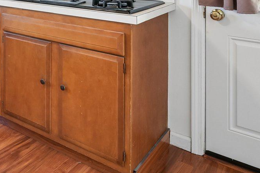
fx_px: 310
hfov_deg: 40.2
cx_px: 4
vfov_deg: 27.1
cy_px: -41
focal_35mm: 43
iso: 400
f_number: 11
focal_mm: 14
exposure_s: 1/3.33
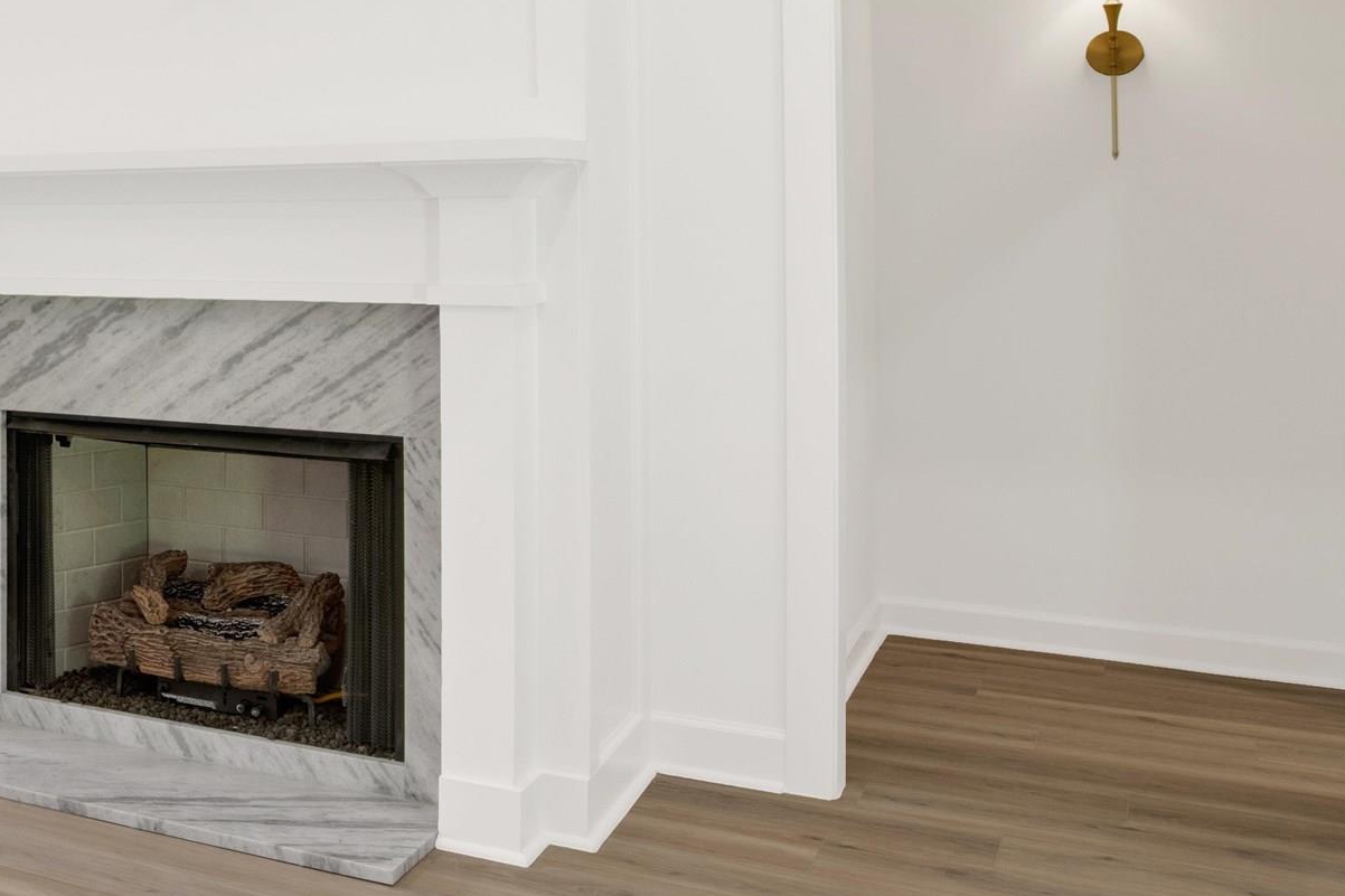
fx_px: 1718
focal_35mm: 46
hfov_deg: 32.8
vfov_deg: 28.7
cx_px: -368
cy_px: 210
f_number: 11
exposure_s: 1/6
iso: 200
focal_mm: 18
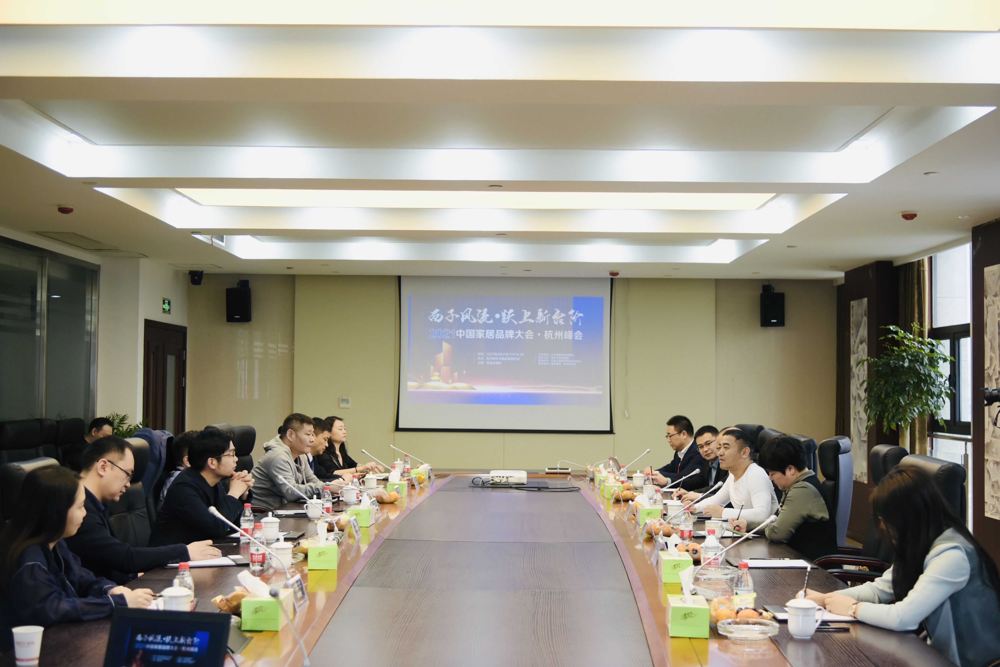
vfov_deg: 29.2
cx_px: 500
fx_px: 1278
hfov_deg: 42.7
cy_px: 334
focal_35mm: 46
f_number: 4
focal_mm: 46
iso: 640
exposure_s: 1/180
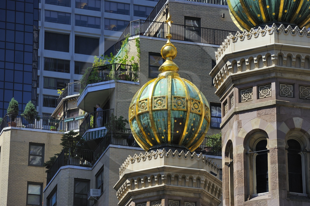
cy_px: 103
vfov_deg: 6.9
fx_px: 1721
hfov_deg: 10.3
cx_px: 155
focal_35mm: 200
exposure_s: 1/200
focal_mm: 200
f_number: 10
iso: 200
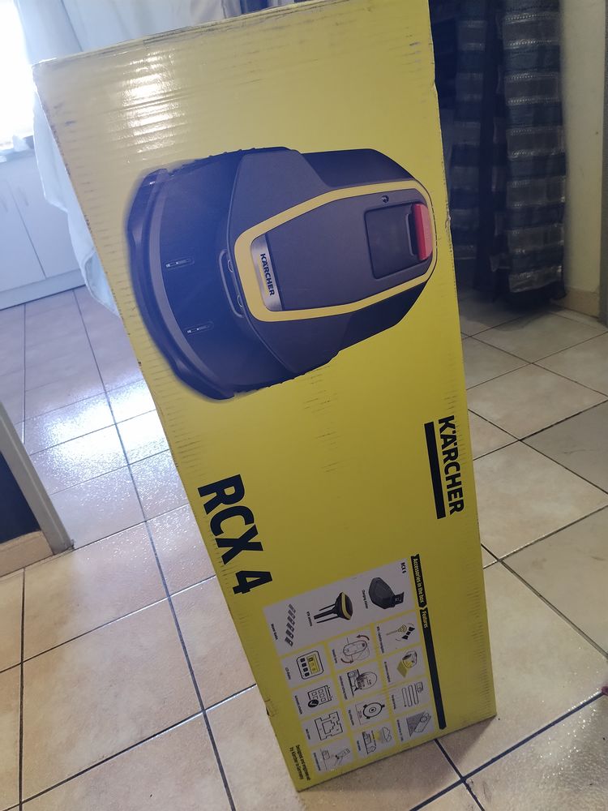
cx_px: 304
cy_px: 406
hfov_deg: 48.2
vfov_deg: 61.7
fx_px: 679
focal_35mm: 29
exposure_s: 1/33.3
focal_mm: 4.75
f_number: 1.8
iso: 736
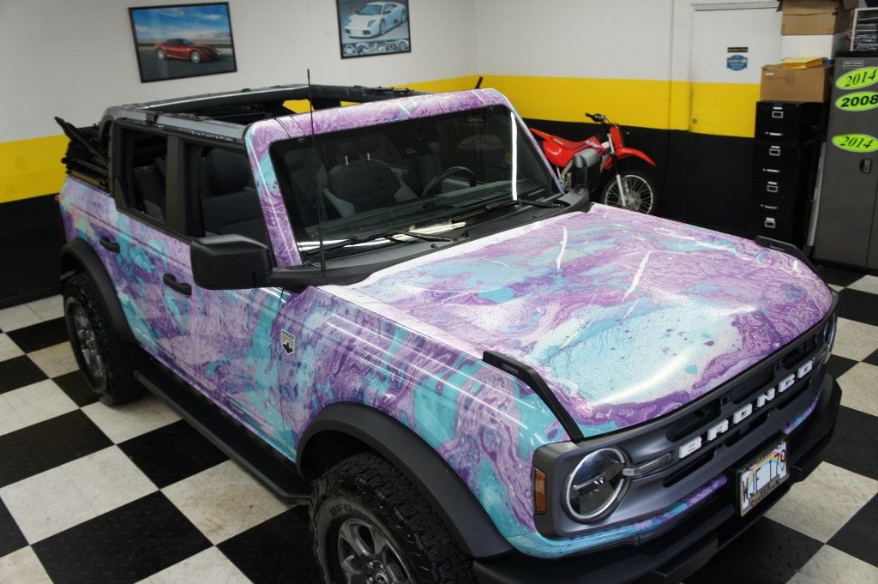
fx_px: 731
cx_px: 439
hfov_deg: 62.0
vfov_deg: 43.5
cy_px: 292
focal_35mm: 30
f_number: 4
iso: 200
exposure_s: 1/30
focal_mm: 20
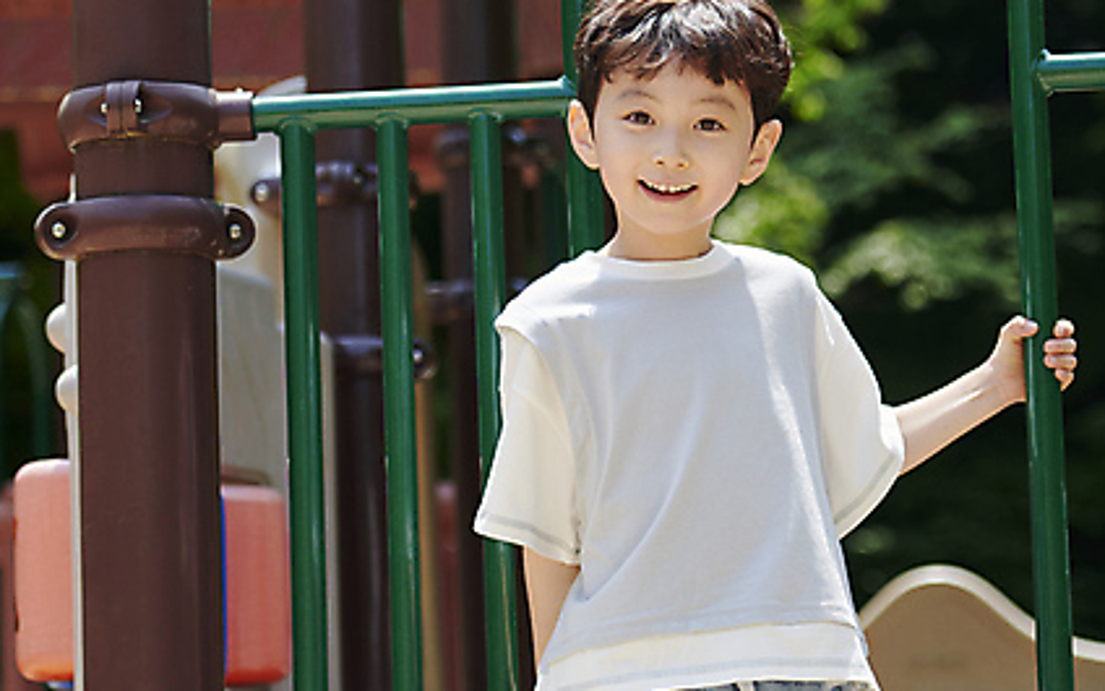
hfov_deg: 16.1
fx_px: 3915
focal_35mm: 130
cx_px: 601
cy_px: 378
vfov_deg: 10.1
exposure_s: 1/1250
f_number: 2.8
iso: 200
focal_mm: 75
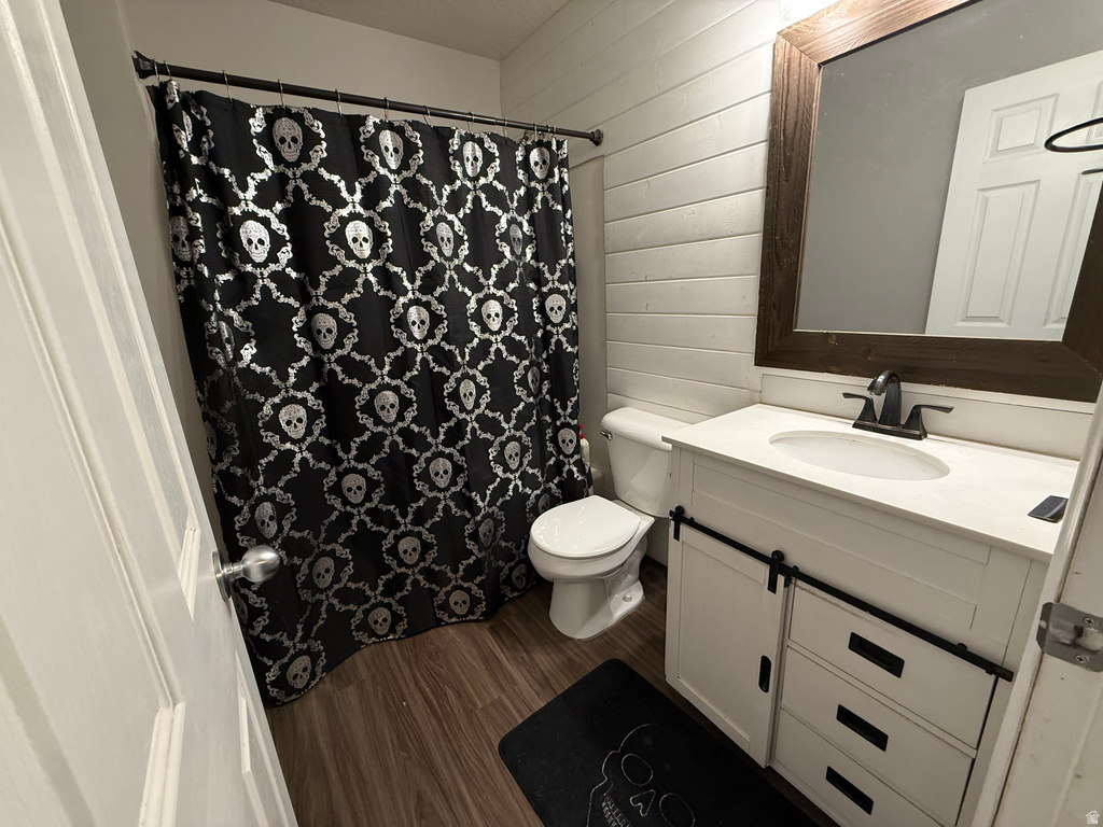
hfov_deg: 102.1
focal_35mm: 14
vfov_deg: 85.7
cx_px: 552
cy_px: 414
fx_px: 446
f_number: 2.2
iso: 320
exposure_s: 1/60
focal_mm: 2.22
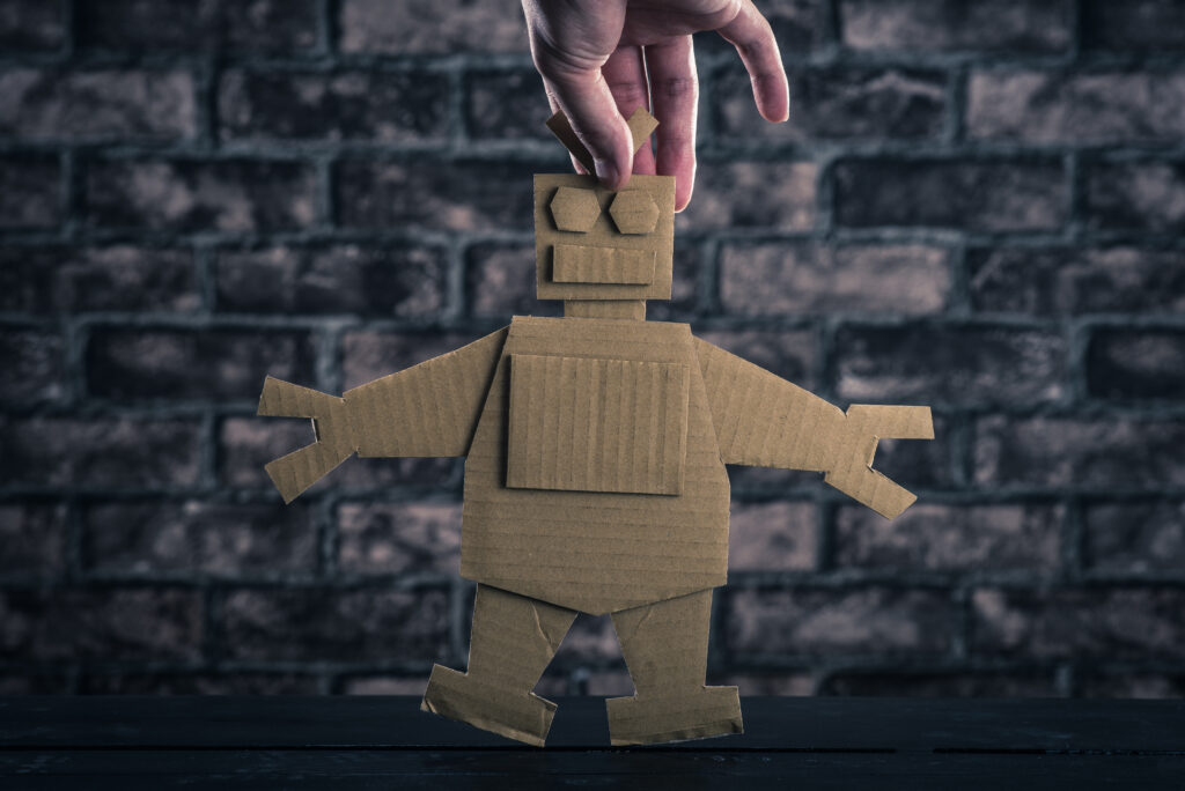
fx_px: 2799
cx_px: 592
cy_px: 396
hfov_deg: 23.9
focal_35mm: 85
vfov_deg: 16.1
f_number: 9.5
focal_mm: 85
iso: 50
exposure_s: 1/125
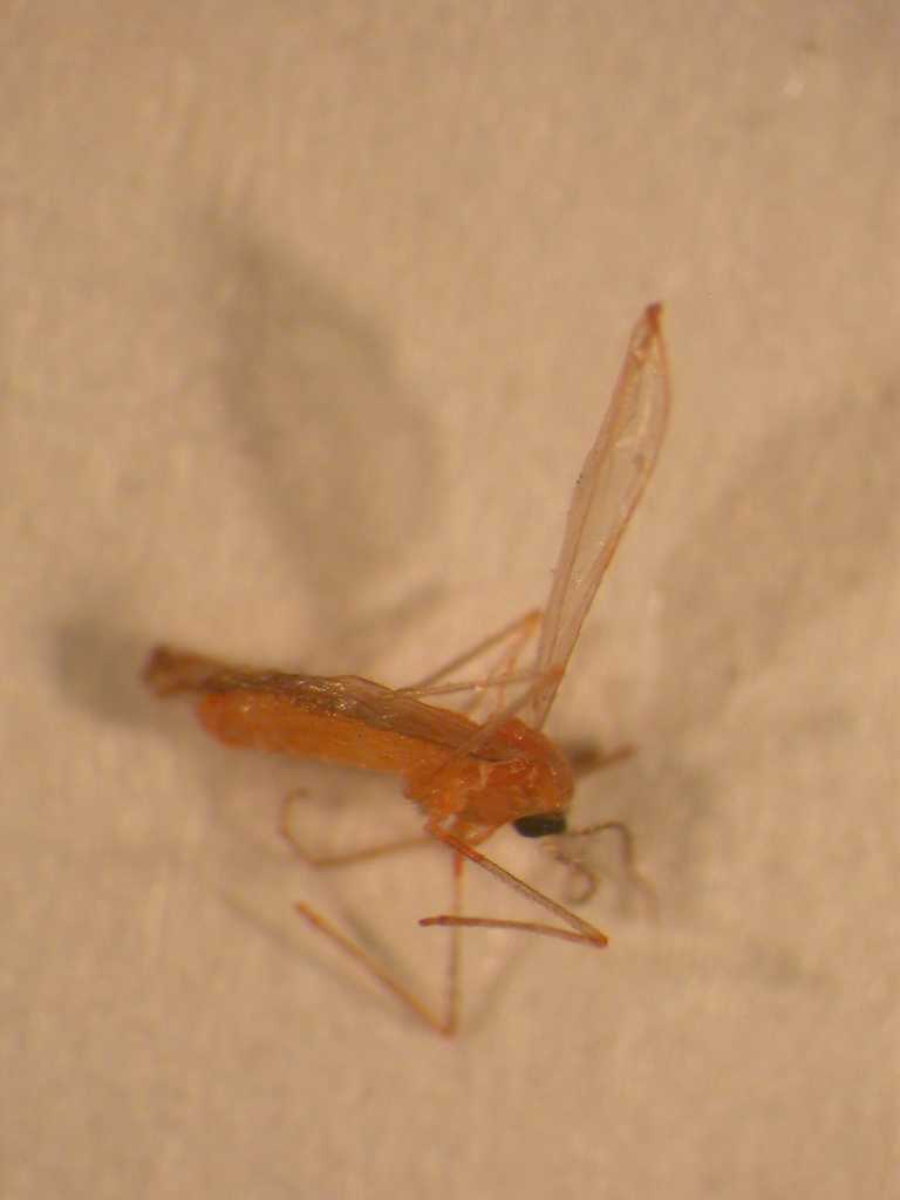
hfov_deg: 19.4
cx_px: 450
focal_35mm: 76
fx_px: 2635
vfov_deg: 25.7
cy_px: 600
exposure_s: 1/26.9
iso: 100
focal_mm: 15.8
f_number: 3.4
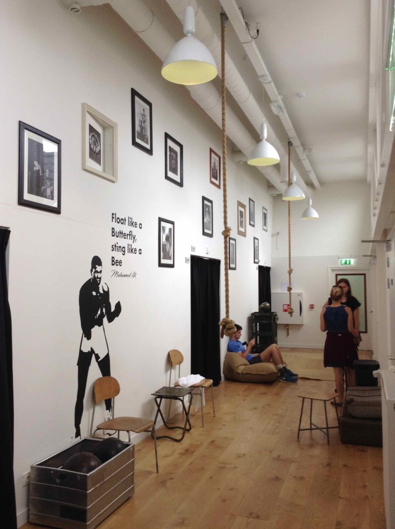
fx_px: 504
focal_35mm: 33
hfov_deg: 42.8
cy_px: 264
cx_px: 198
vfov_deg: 55.4
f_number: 2.4
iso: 32
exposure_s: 1/30
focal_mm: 3.3
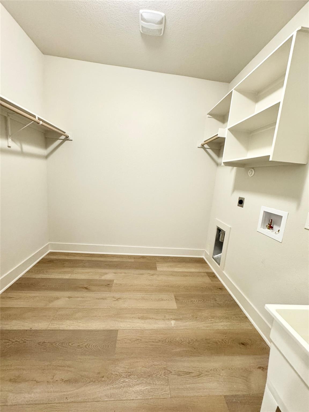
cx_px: 154
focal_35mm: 14
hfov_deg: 85.7
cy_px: 206
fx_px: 167
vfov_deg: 102.1
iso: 320
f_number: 2.2
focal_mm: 2.22
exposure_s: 1/60
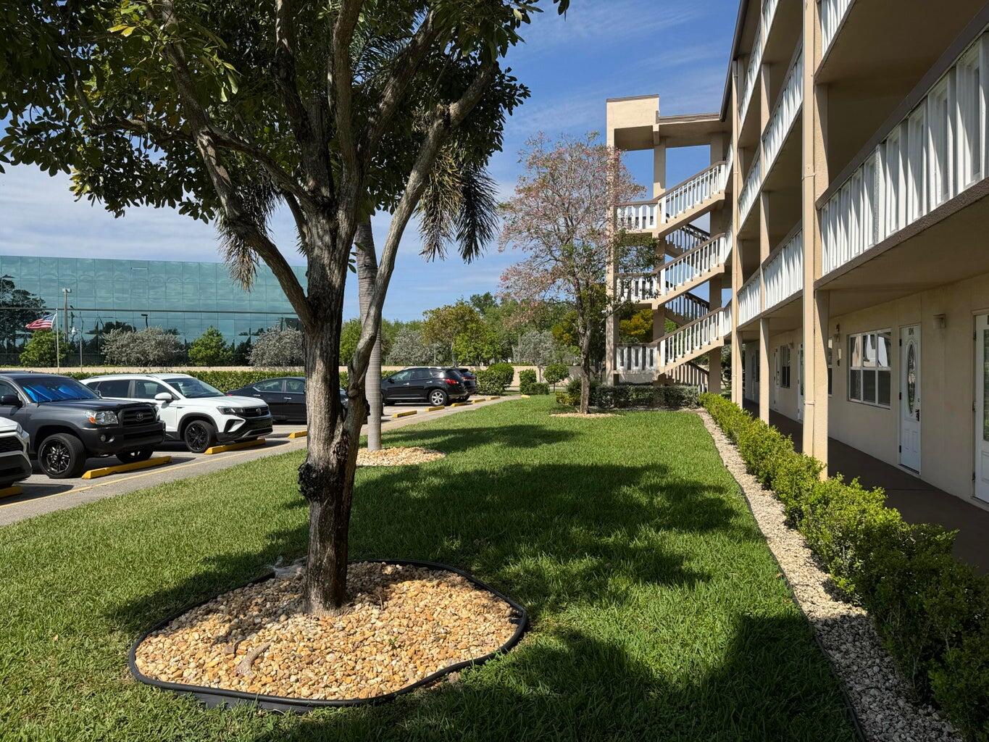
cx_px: 494
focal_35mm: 24
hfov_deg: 71.6
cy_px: 371
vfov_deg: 56.8
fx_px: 686
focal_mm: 6.76
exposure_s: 1/5814
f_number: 1.78
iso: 80
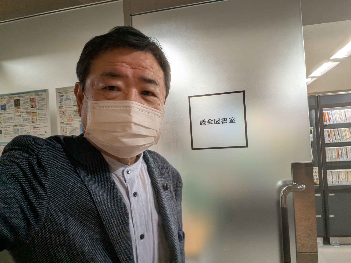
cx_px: 176
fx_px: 264
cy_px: 132
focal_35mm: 26
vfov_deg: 53.1
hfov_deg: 67.3
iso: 150
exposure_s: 1/100
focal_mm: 3.06
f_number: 2.2
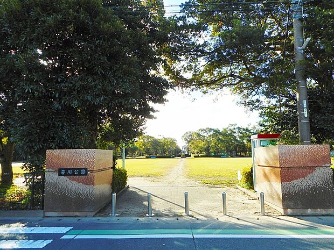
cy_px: 125
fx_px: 241
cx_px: 167
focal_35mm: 25
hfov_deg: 69.4
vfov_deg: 54.9
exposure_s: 1/320
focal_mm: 4.5
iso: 80
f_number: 3.7
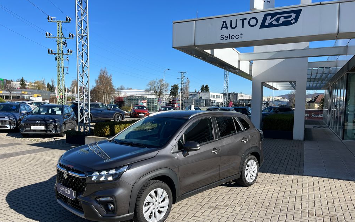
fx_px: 271
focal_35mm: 28
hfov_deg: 66.5
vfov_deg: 44.4
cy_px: 127
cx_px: 177
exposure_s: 1/2825
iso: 50
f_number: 1.6
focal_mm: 5.1
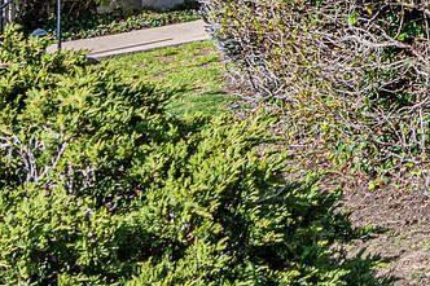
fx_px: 1253
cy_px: -247
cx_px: 690
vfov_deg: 11.9
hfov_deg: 17.1
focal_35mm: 105
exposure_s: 1/400
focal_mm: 17
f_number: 11
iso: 64
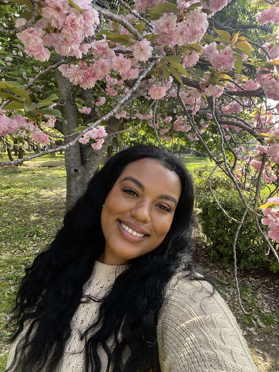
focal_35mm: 23
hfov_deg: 58.9
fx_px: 247
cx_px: 140
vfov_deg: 73.9
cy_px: 186
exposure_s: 1/137
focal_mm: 2.71
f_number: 2.2
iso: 50
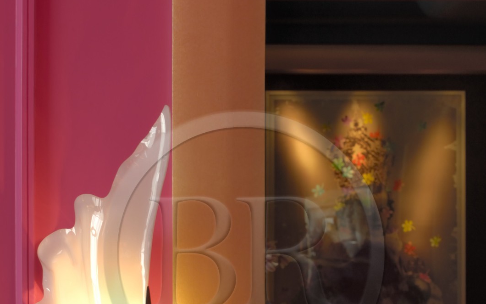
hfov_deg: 11.1
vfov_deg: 6.9
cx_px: 243
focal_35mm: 189
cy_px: 254
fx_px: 2503
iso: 100
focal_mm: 82
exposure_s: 1/1.67
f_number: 10
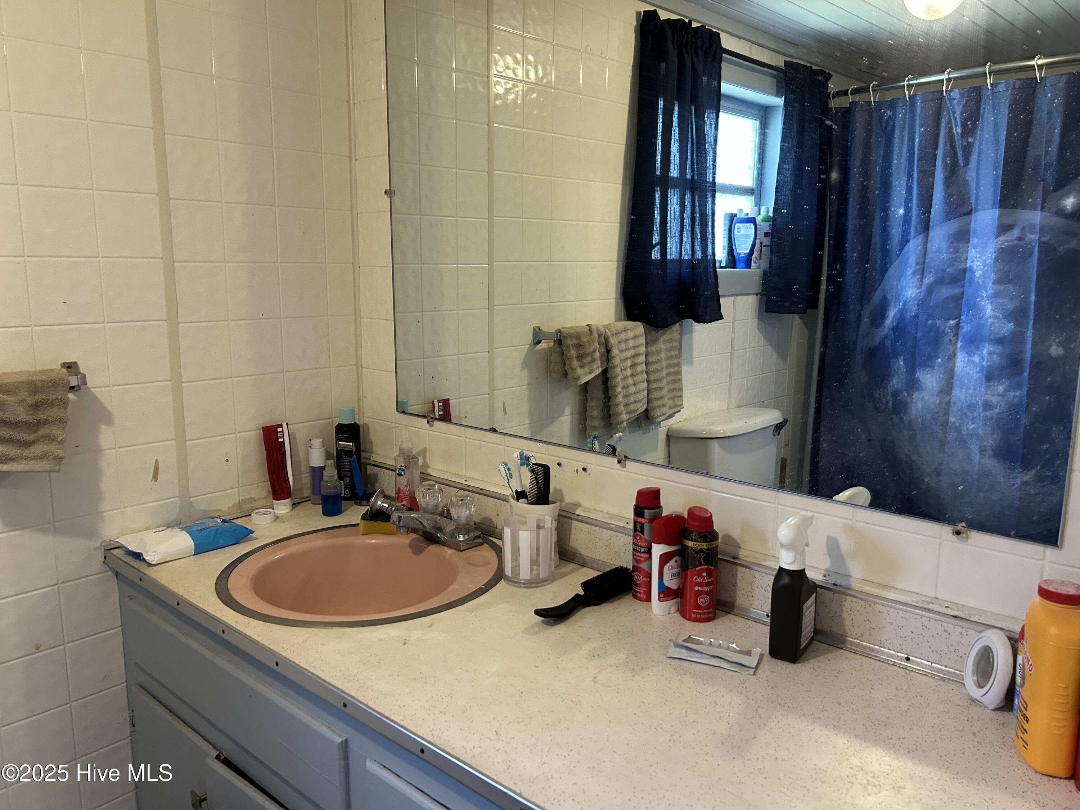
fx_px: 811
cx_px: 540
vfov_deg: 53.1
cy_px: 405
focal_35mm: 26
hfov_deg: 67.3
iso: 250
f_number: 1.5
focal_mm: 5.7
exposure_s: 1/60
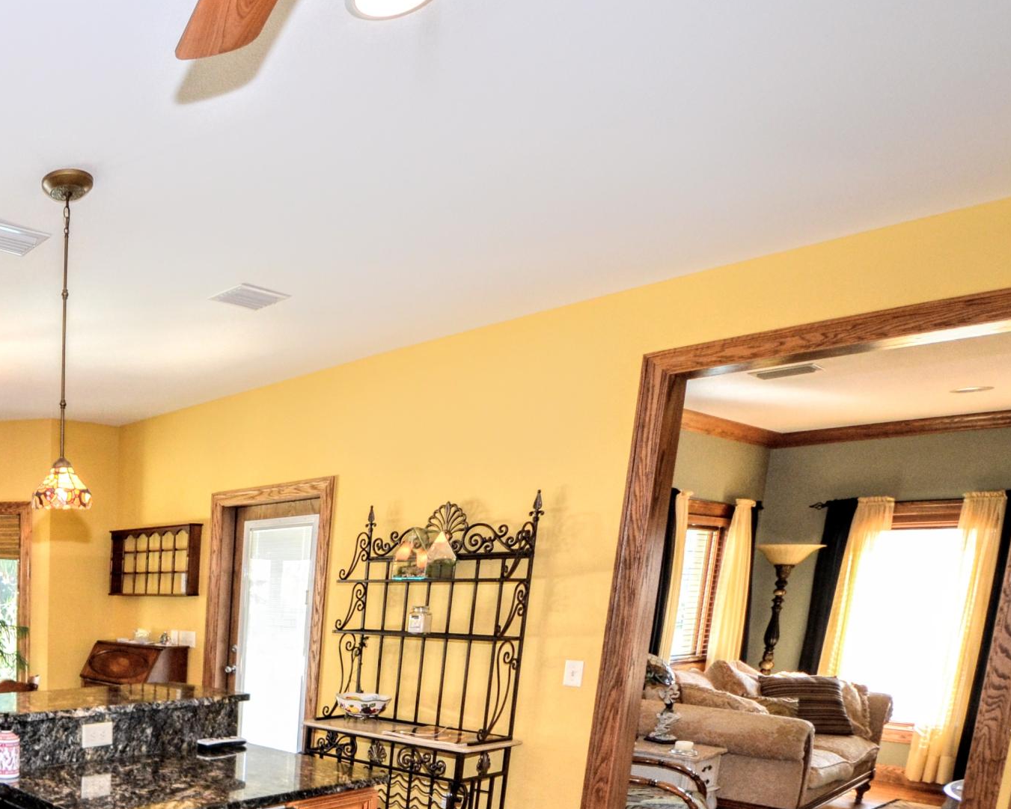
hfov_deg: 53.8
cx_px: 5
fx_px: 748
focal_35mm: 25
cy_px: 721
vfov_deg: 50.6
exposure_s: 1/60
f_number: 4.5
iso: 500
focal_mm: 8
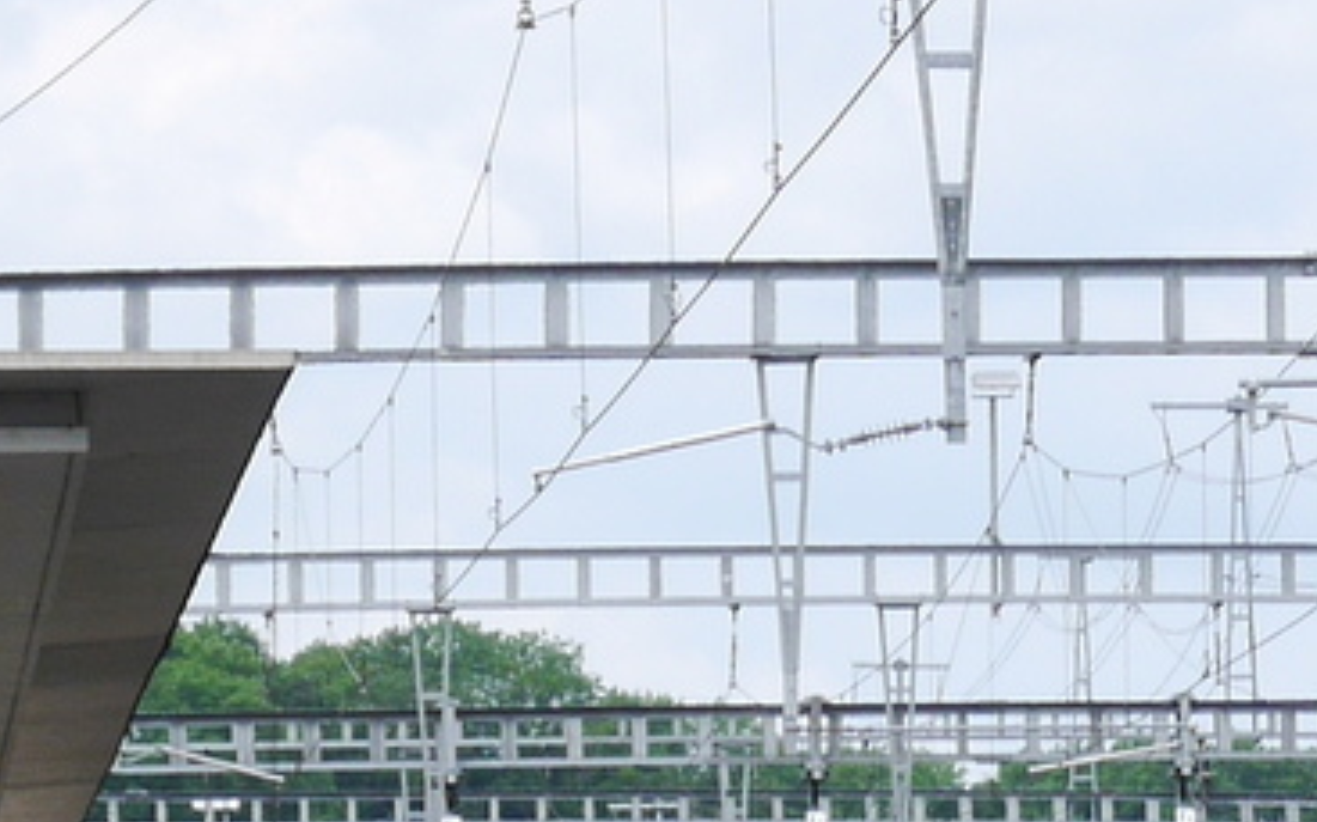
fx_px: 10440
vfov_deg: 4.5
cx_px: 1963
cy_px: 1057
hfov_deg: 7.1
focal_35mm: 291
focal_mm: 42
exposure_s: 1/250
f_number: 8
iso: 160
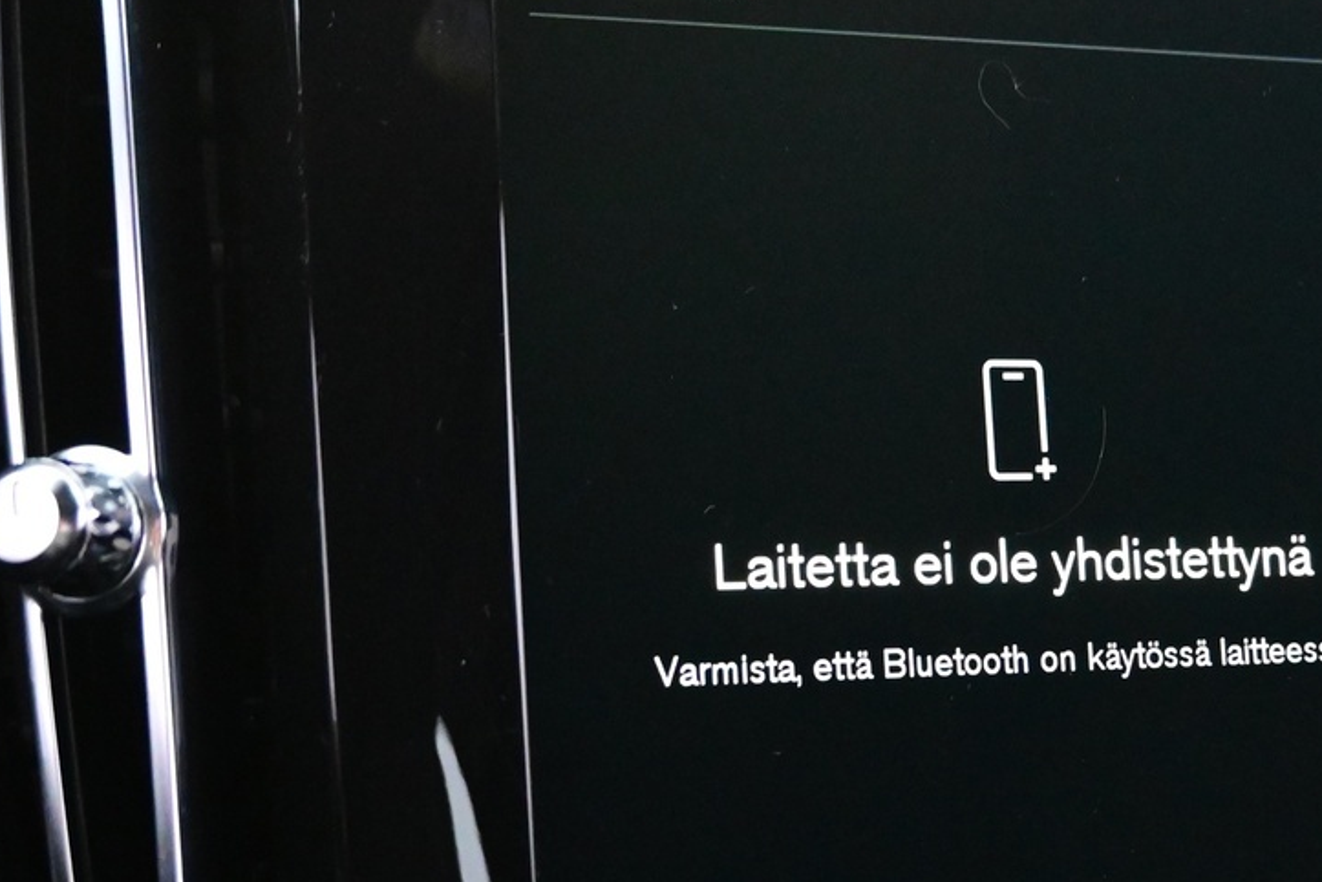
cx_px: 956
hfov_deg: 30.3
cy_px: 613
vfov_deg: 20.6
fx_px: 2407
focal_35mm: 66
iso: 5600
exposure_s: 1/30
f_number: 3.8
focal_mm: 19.5
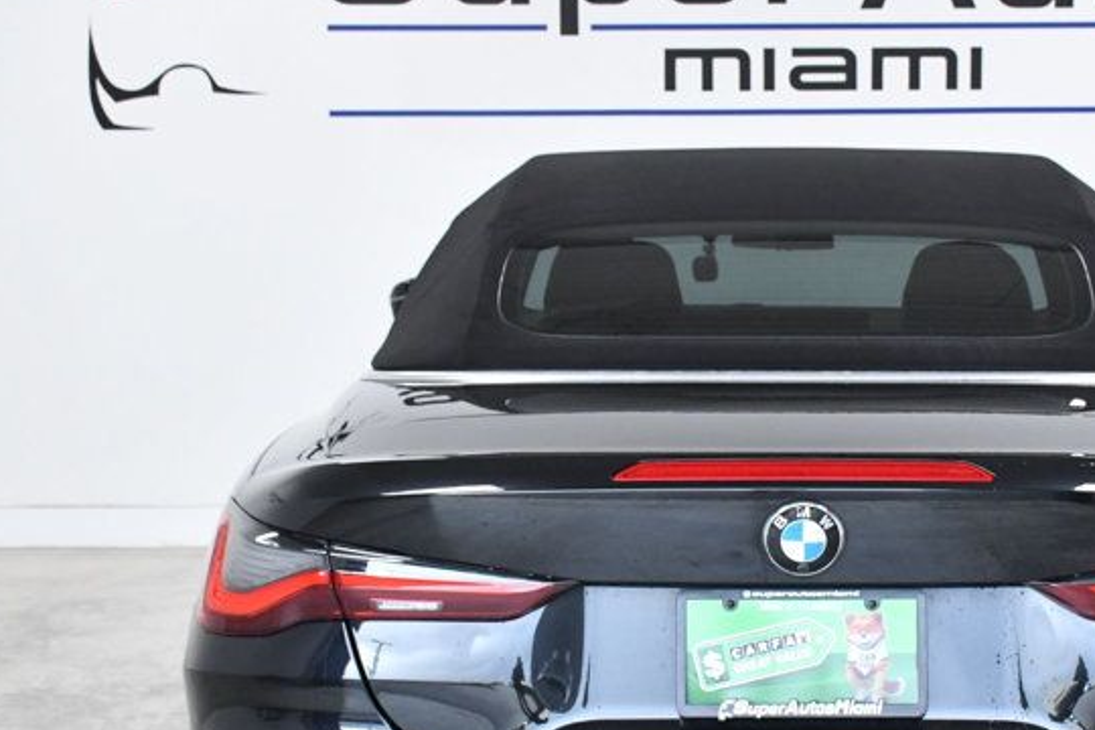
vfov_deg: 18.4
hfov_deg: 27.1
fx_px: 2251
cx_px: 766
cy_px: 505
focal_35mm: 74
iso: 2500
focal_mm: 26
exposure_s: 1/250
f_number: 8
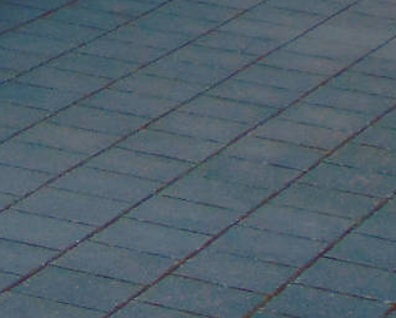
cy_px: -413
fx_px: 2885
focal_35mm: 246
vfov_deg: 6.1
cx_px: -361
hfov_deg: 7.6
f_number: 3.5
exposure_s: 1/80
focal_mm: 9
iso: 80
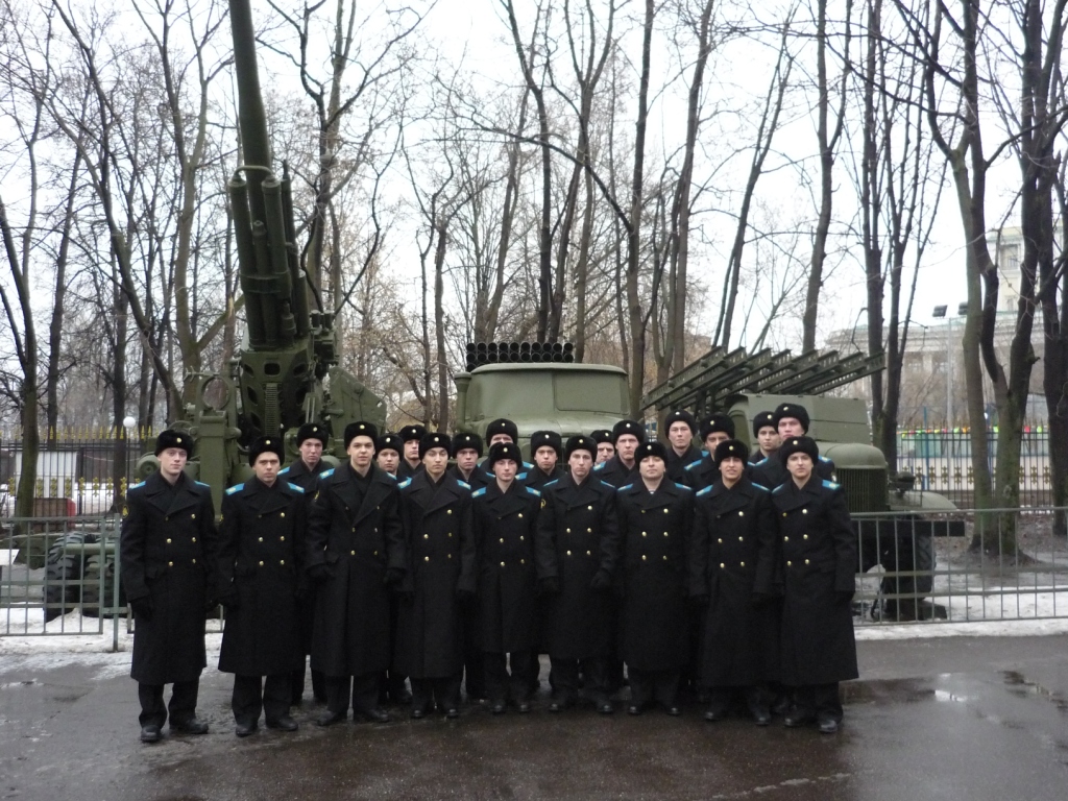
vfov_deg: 42.9
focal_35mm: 33
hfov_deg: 55.4
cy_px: 400
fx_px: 1018
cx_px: 534
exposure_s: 1/100
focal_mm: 5.5
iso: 400
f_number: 2.8
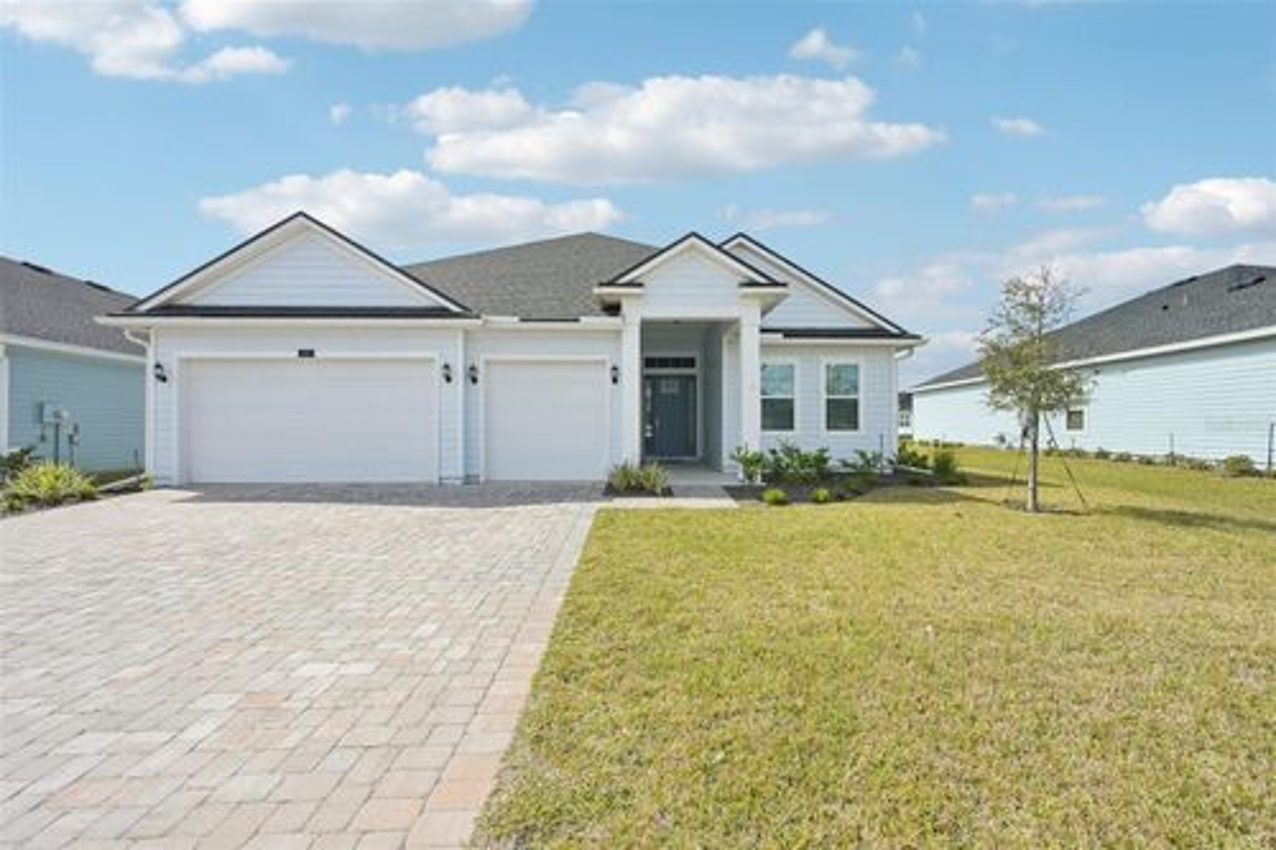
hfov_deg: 104.3
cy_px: 425
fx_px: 496
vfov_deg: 81.2
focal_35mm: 14
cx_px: 638
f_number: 8
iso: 100
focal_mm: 14
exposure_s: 1/350
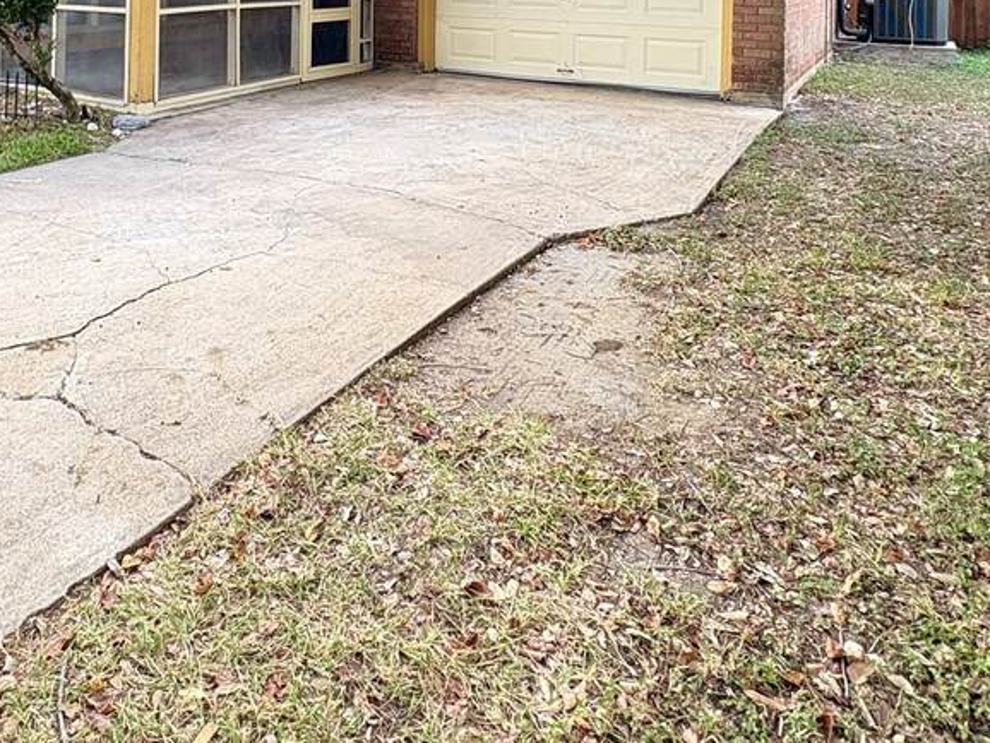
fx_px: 887
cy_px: -34
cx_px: 349
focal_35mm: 31
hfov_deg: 57.3
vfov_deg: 39.0
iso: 64
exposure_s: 1/131
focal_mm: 2.22
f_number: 2.2
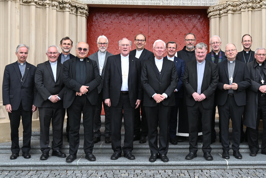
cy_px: 80
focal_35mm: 46
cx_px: 153
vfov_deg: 29.3
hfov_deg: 42.7
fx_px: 339
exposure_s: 1/250
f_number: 4
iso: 360
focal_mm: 24.5
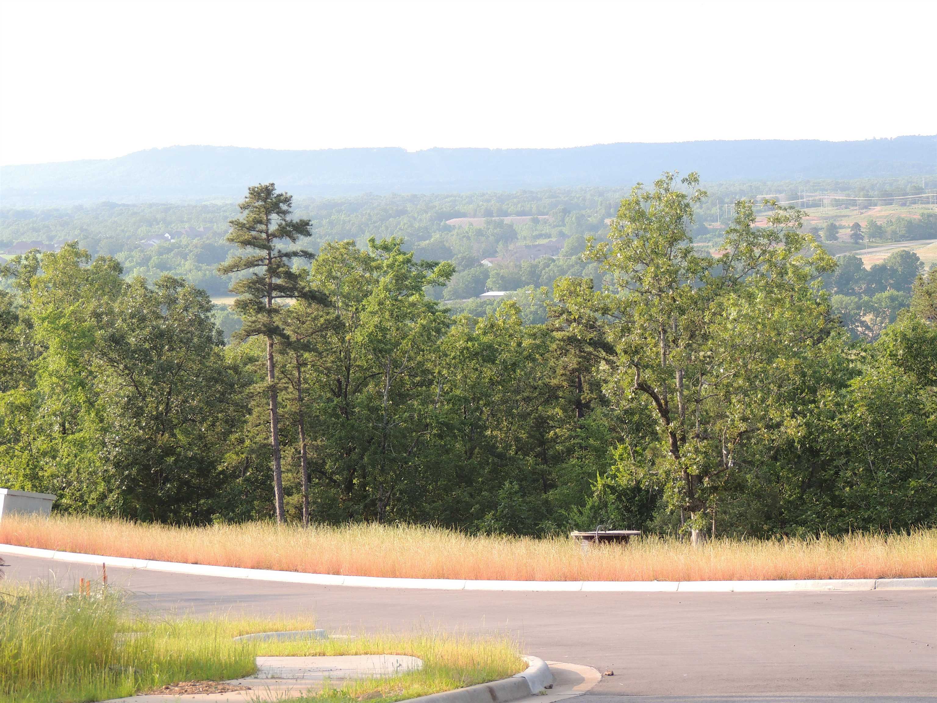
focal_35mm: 120
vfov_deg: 12.3
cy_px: 352
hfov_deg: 16.4
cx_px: 468
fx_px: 3248
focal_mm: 21.4
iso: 100
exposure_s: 1/160
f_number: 4.2
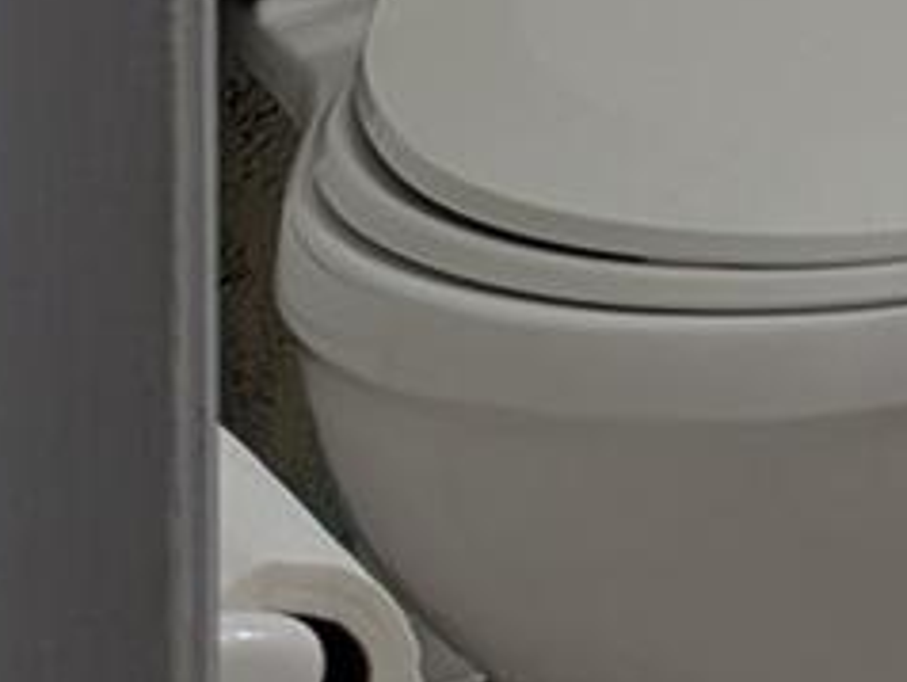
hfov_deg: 9.7
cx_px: 2618
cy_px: -1341
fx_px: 4223
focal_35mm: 161
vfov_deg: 8.0
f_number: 1.85
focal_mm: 6.81
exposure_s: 1/30
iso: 38
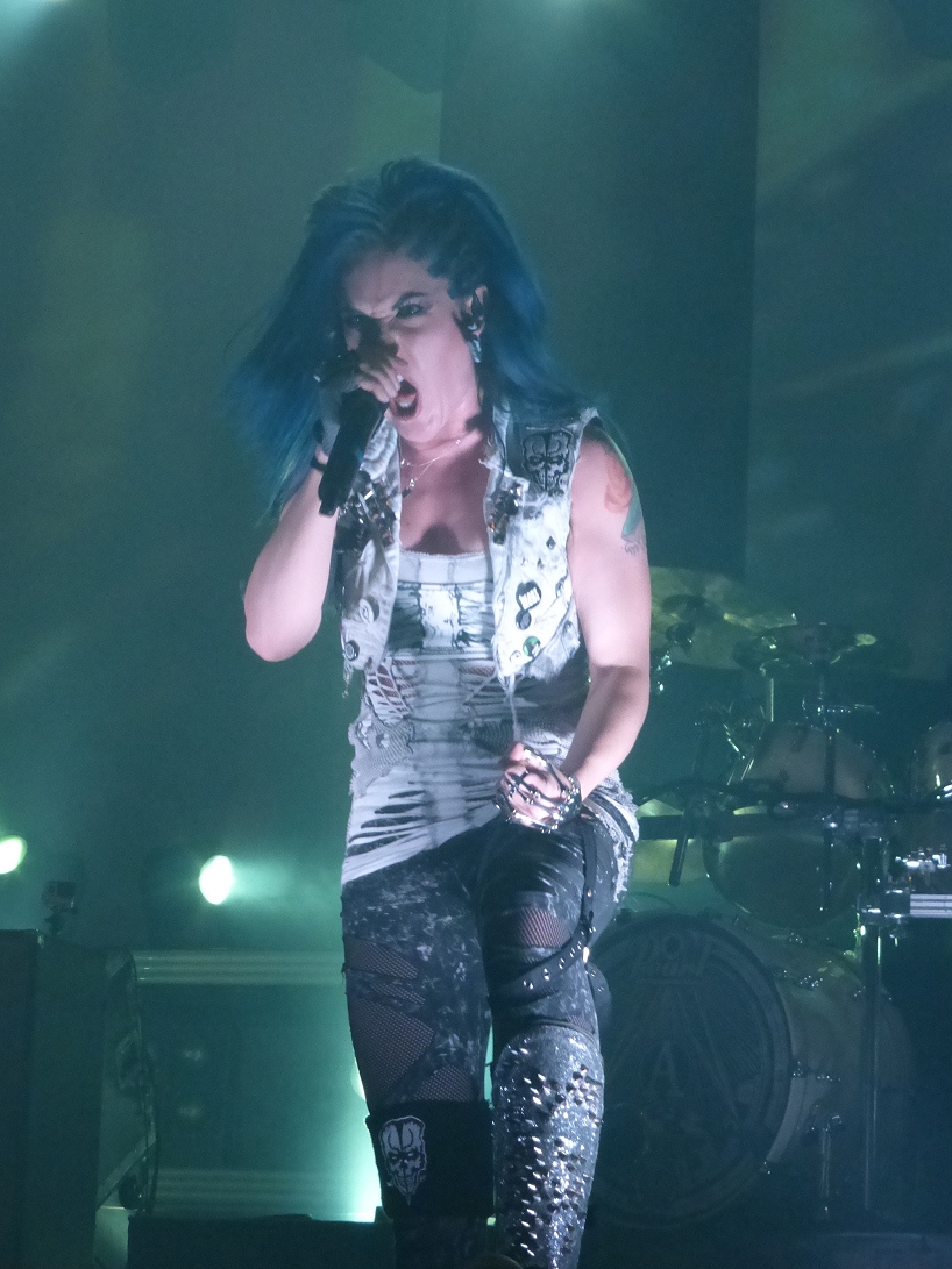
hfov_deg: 14.9
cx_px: 464
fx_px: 3631
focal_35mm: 99
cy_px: 673
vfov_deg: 19.8
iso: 800
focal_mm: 16.1
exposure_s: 1/80
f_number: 5.2
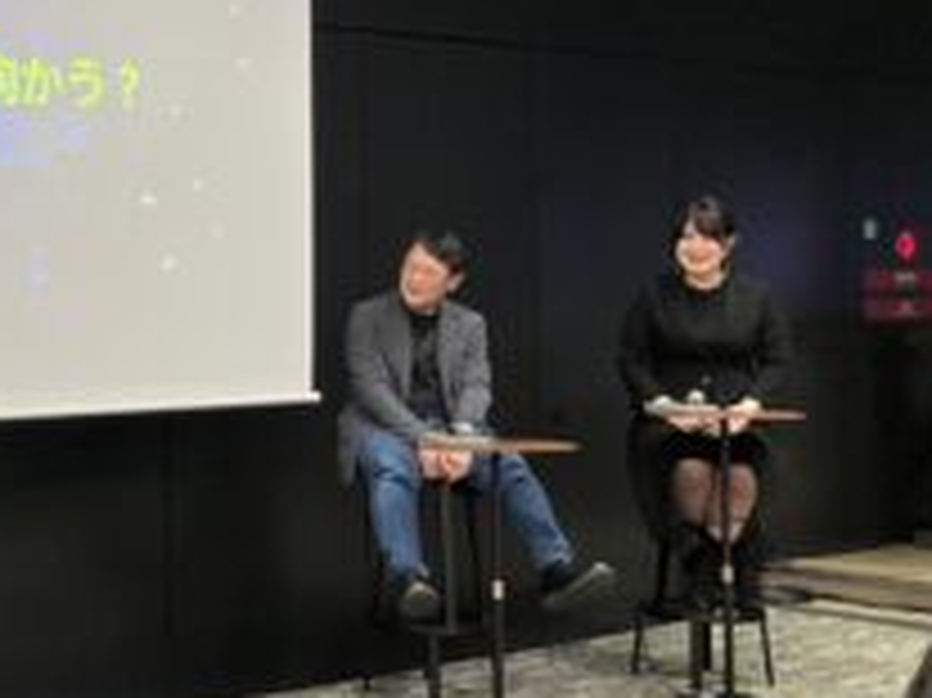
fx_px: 1749
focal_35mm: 65
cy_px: 329
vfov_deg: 22.6
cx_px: -131
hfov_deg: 27.0
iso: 160
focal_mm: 3.99
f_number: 1.8
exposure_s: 1/60
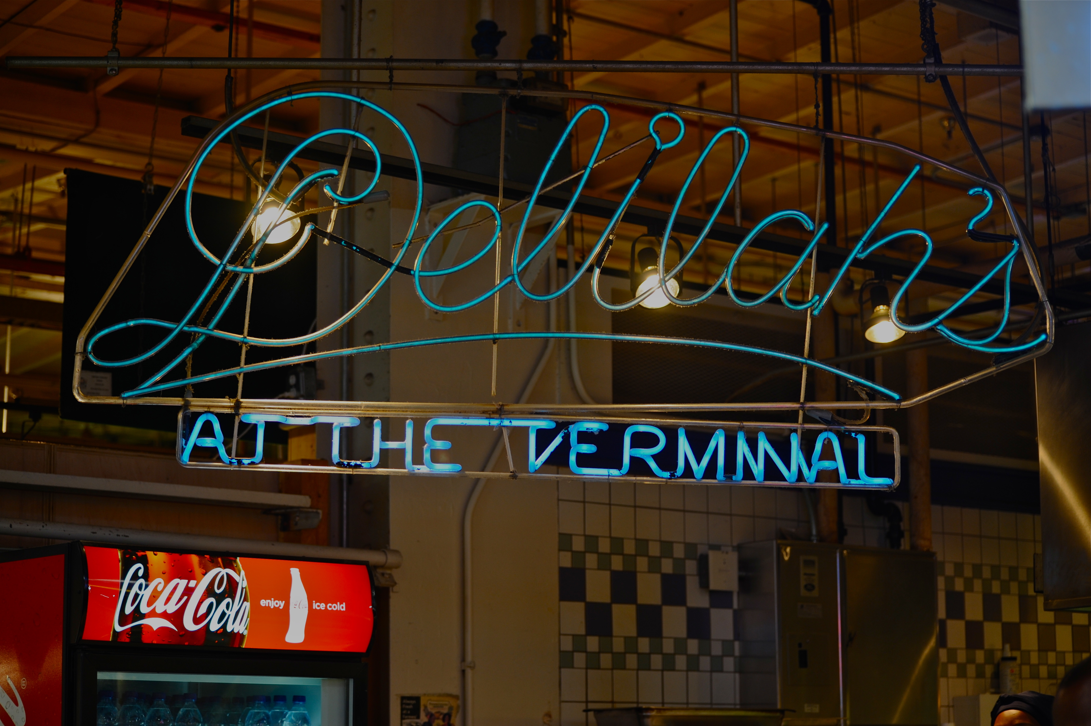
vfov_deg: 19.4
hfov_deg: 28.9
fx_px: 2120
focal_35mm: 70
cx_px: 546
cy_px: 363
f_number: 4.5
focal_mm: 70
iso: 400
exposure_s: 1/30
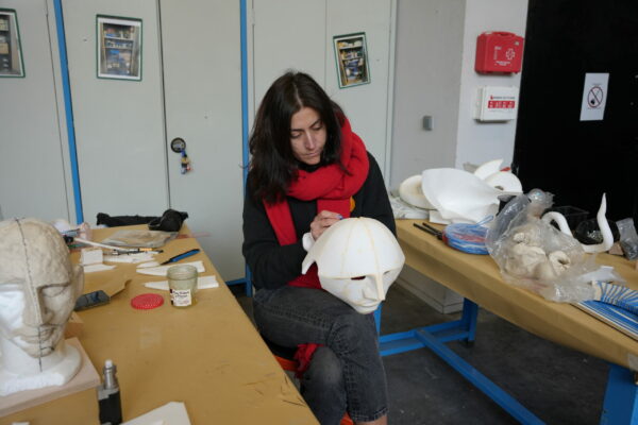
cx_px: 319
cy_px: 212
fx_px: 539
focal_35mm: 30
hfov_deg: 61.3
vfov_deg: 43.1
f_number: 4
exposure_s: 1/160
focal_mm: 30.4
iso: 800
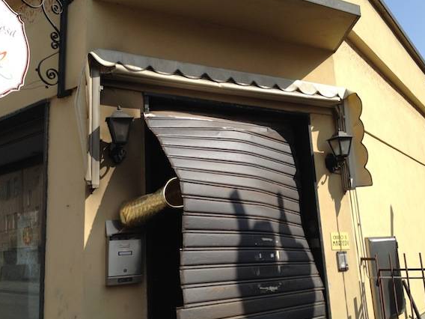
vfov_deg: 38.7
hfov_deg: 50.1
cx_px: 210
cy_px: 157
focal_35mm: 37
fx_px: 454
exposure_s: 1/1227
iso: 64
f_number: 2.4
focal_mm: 4.28
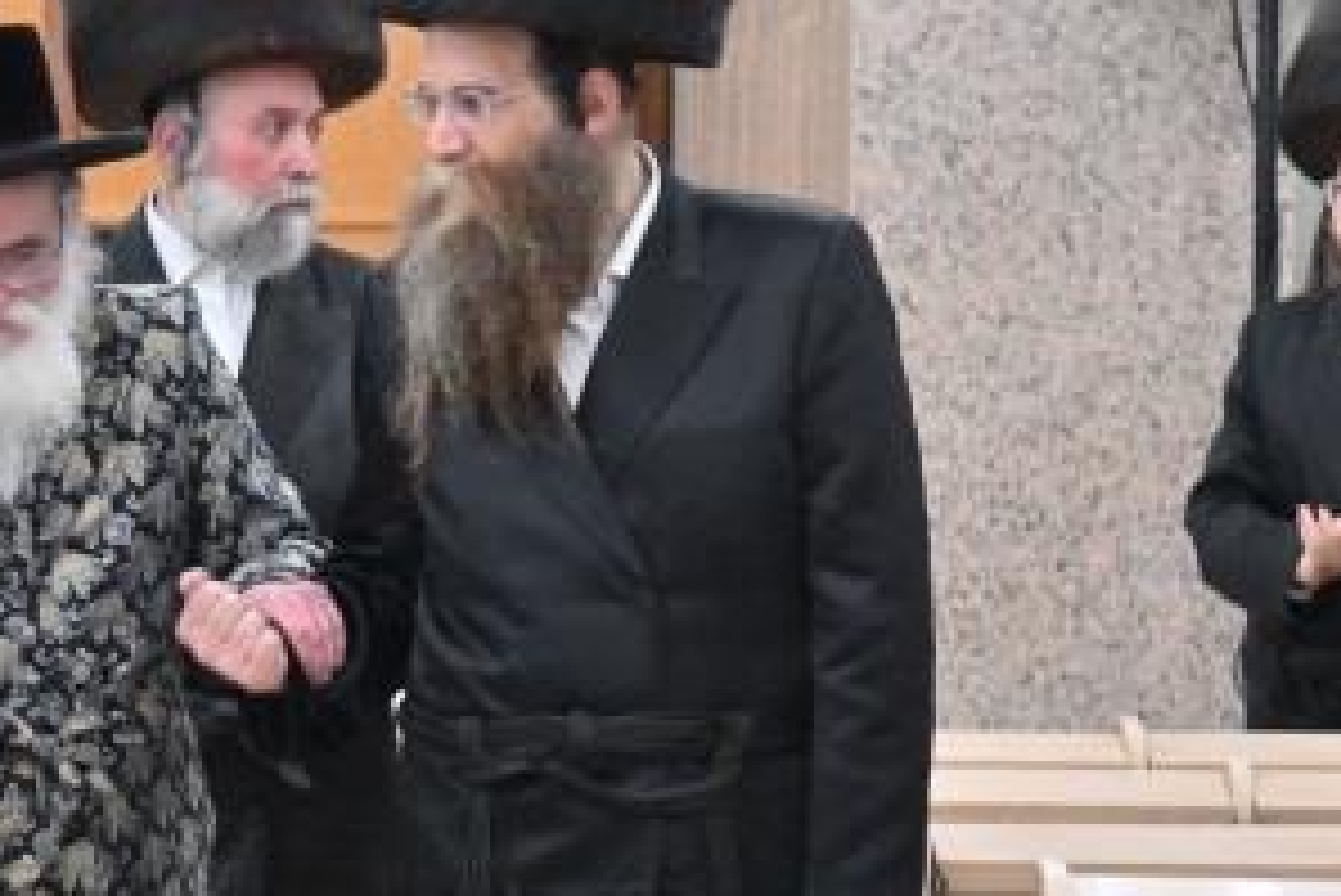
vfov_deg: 6.5
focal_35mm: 213
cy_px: 597
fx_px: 7938
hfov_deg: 9.6
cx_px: 130
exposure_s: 1/200
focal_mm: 62
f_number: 4
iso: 1250
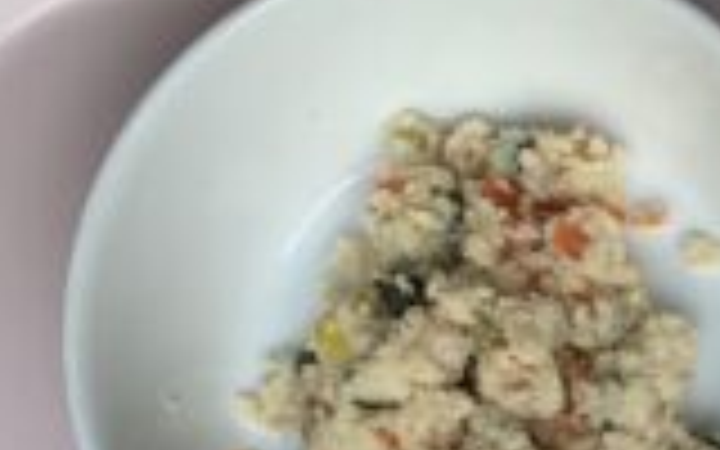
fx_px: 1688
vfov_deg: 13.8
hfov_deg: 22.1
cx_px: 886
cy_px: 772
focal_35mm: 86
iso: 25
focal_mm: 4.25
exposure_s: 1/307
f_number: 1.8
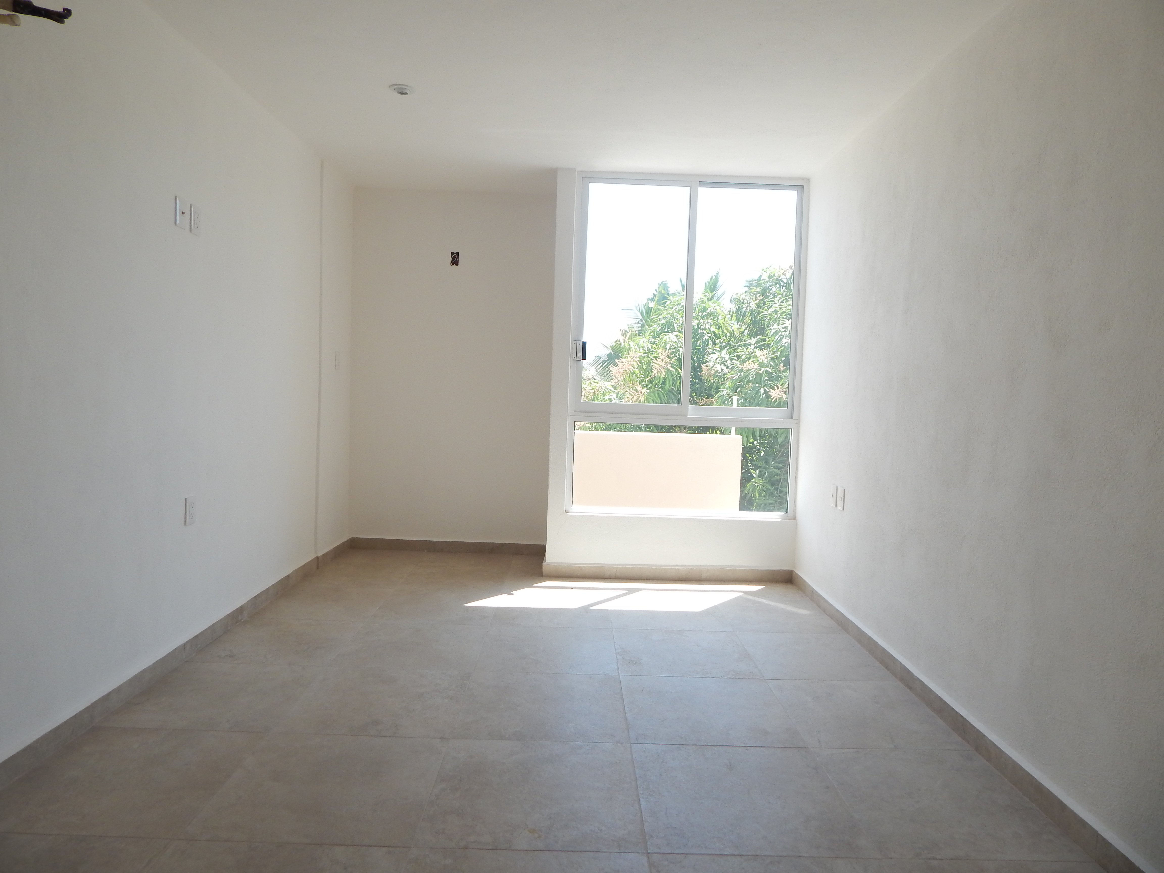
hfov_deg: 76.4
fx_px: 740
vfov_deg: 61.1
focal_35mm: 22
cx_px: 582
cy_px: 436
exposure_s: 1/320
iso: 125
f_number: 3
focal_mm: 4
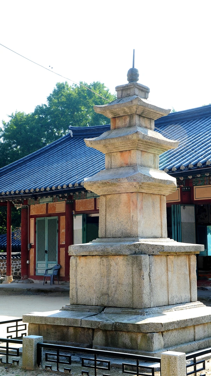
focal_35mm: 57
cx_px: 130
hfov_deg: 21.0
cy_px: 190
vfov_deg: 36.6
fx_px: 567
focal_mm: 48
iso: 200
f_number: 22
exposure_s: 1/15
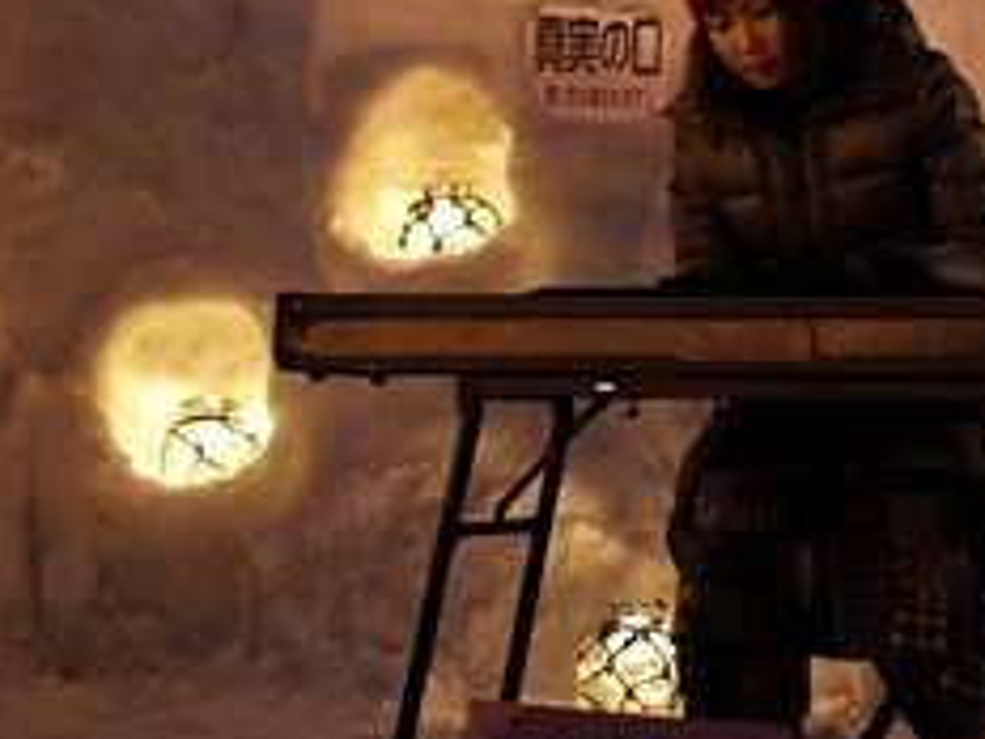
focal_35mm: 80
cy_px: 221
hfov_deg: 24.0
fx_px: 2276
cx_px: 807
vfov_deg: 18.4
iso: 1600
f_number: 2
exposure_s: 1/13
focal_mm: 30
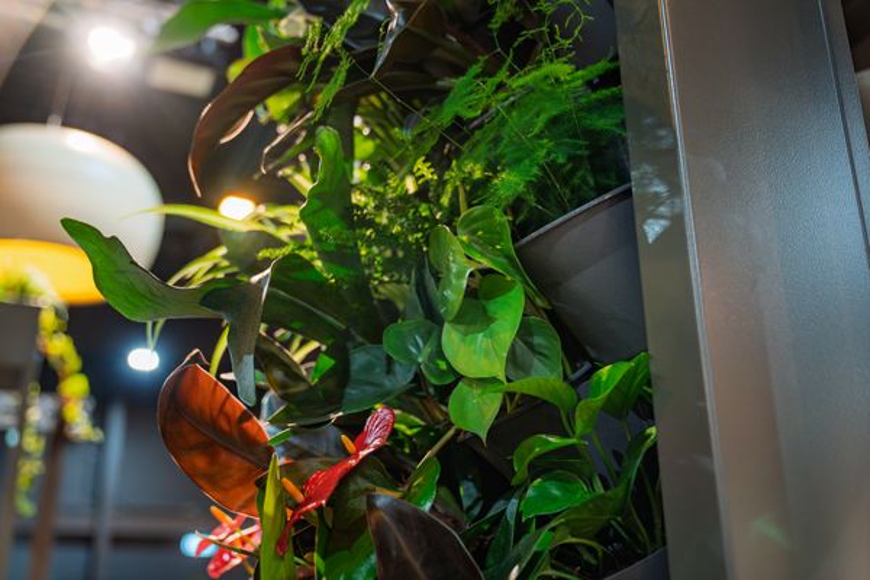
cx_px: 435
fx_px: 942
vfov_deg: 34.2
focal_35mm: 39
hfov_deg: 49.6
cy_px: 290
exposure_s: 1/60
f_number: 2.8
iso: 640
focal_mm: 39
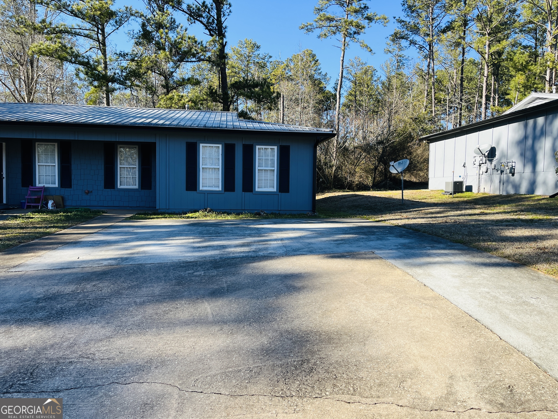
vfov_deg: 53.1
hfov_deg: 67.3
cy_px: 210
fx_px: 419
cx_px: 279
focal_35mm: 26
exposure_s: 1/1252
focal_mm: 5.1
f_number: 1.6
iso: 50
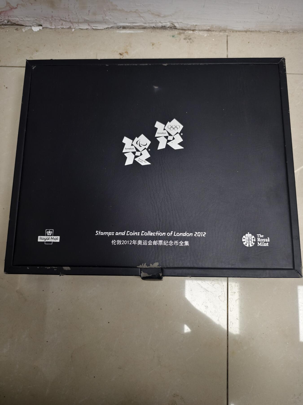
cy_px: 202
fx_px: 268
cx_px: 152
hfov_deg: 58.9
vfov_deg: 73.9
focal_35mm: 23
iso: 356
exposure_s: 1/100
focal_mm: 5.6
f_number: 1.57
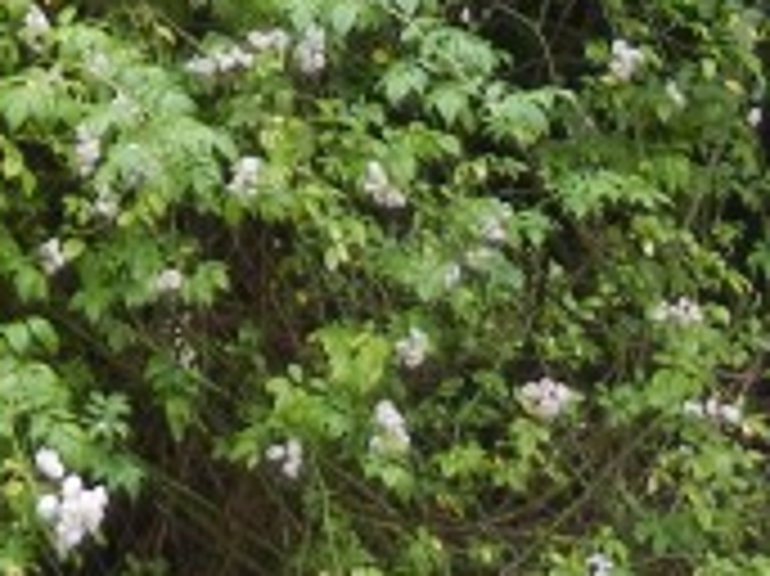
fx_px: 4001
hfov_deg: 10.9
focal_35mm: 180
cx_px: -68
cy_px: -855
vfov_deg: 7.6
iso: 160
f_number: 3.5
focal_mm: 5.4
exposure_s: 1/182
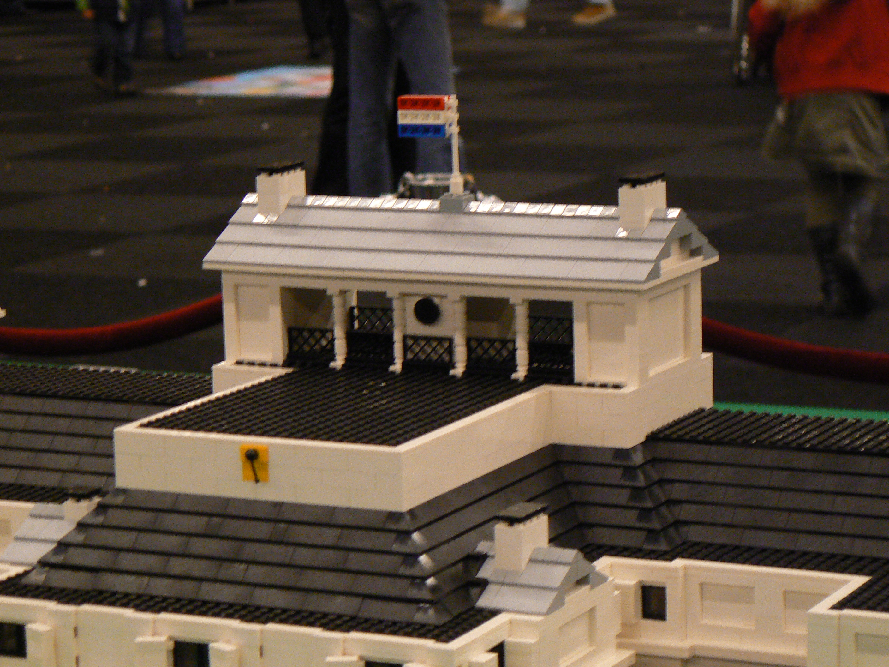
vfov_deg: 12.1
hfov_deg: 16.1
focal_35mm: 122
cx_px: 444
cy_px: 334
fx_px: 3133
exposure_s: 1/8
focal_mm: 20.3
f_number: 3.2
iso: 200
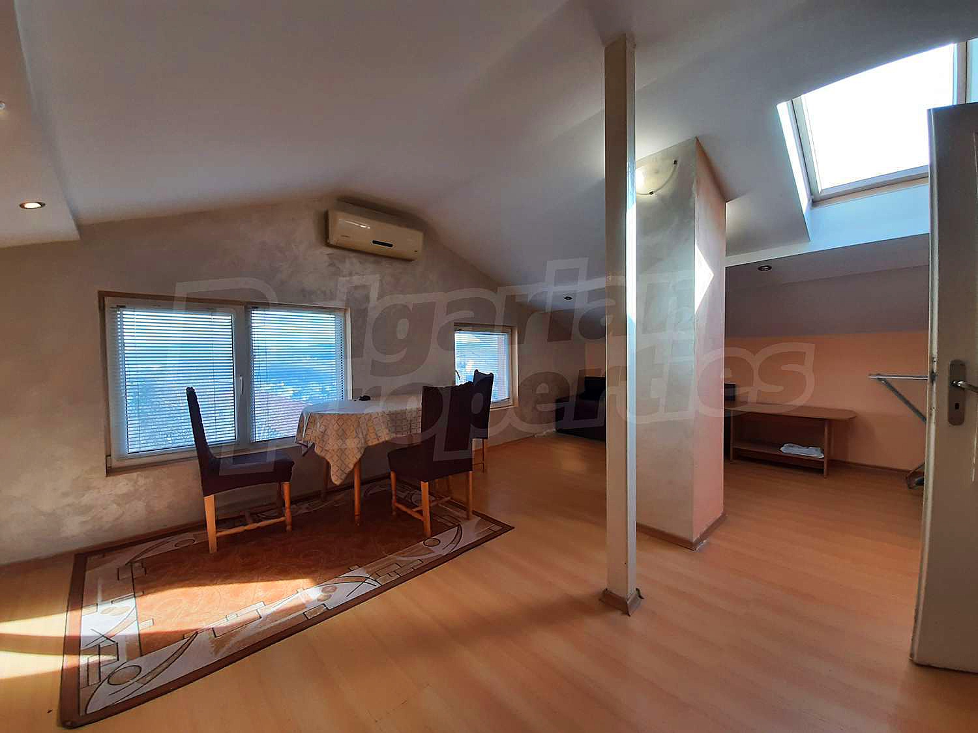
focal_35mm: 13
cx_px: 489
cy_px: 366
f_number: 2.2
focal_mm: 1.42
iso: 64
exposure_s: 1/100
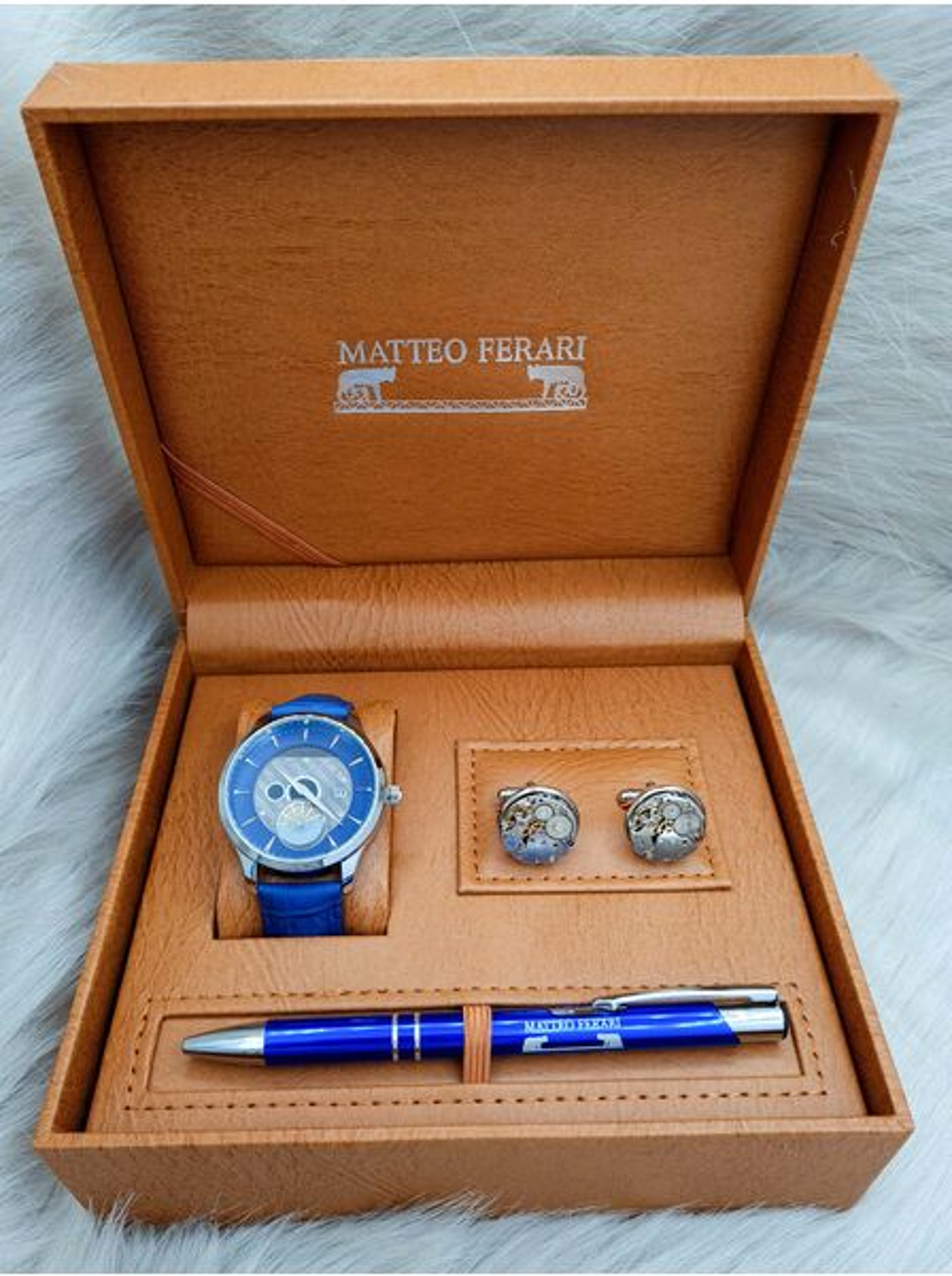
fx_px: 956
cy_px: 638
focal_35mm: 26
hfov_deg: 52.9
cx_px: 476
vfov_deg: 67.4
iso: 50
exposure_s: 1/460
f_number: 1.8
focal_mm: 5.4
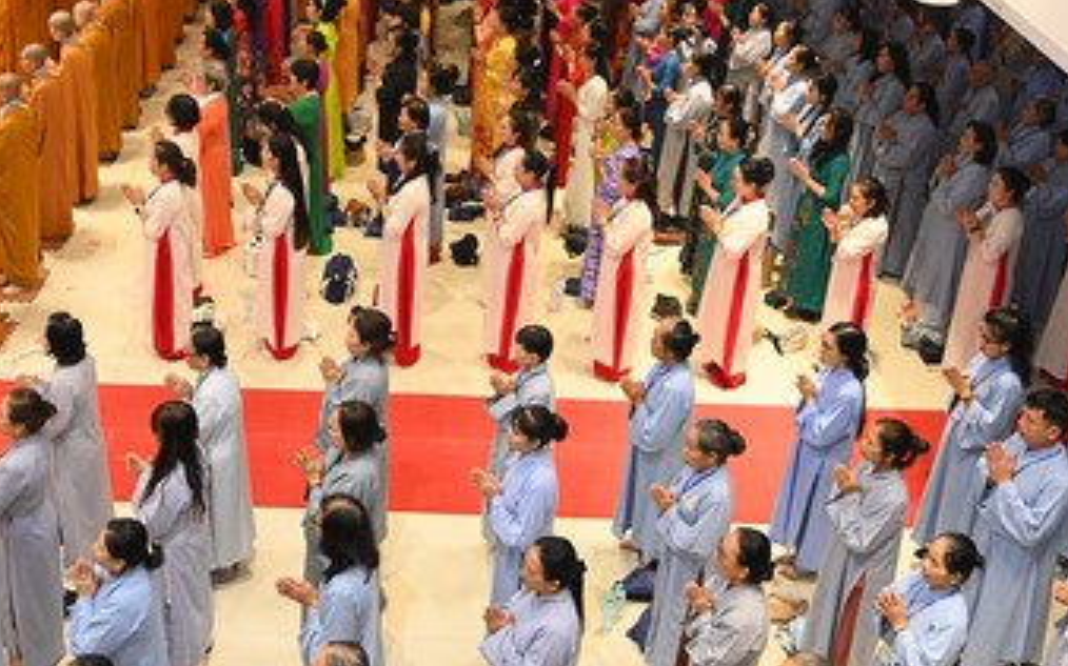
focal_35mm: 47
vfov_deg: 27.0
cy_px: 164
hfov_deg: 42.4
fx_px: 1368
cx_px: 417
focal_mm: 24
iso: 4000
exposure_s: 1/125
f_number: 4.5
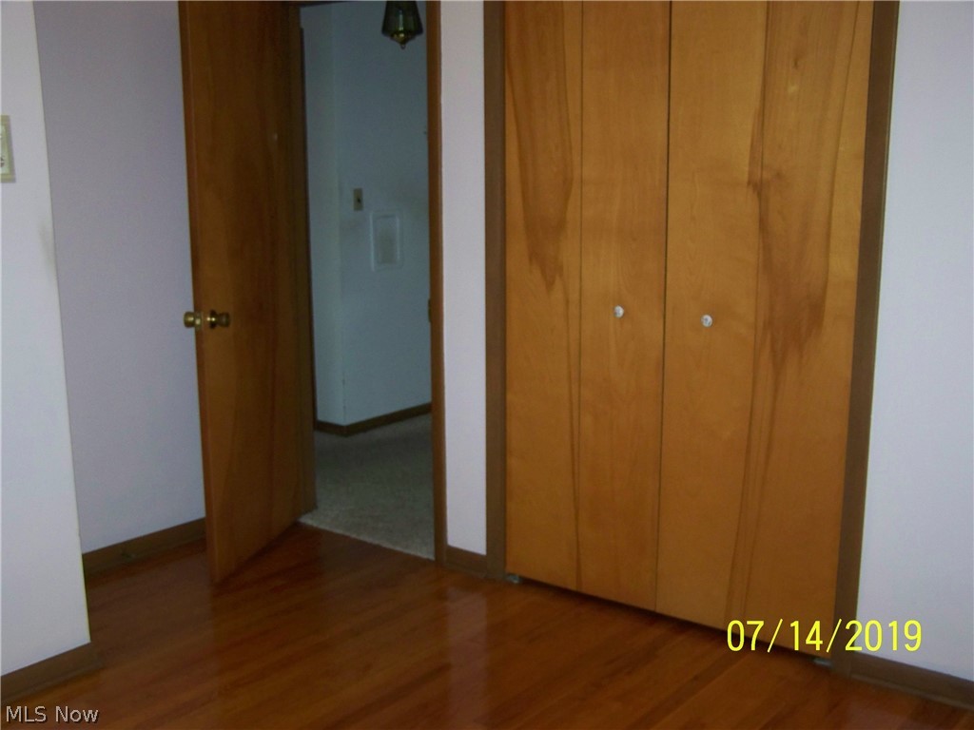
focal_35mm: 38
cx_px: 487
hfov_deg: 49.0
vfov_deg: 37.7
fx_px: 1069
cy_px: 365
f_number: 2.8
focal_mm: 6.3
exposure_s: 1/30
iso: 200
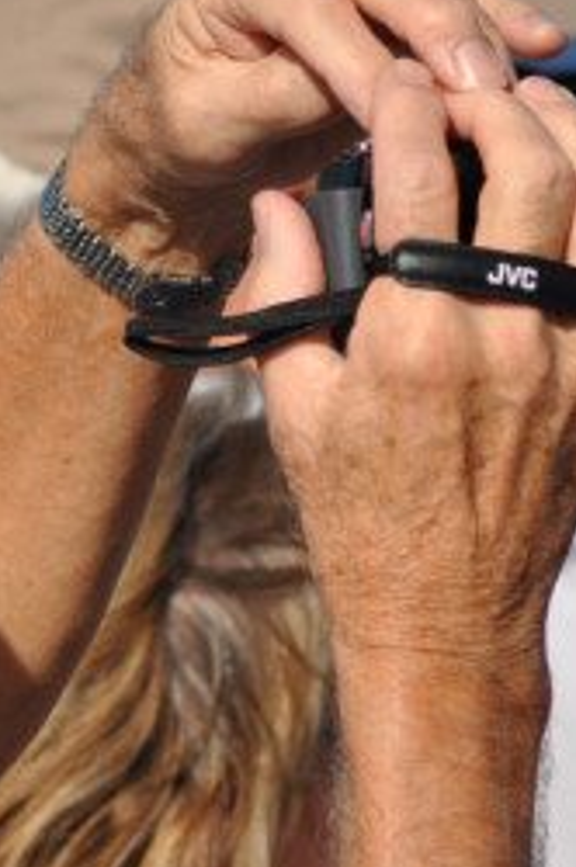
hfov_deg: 1.8
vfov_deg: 2.7
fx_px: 18482
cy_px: 371
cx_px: 293
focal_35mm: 768
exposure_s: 1/2000
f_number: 5.6
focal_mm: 170
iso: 200
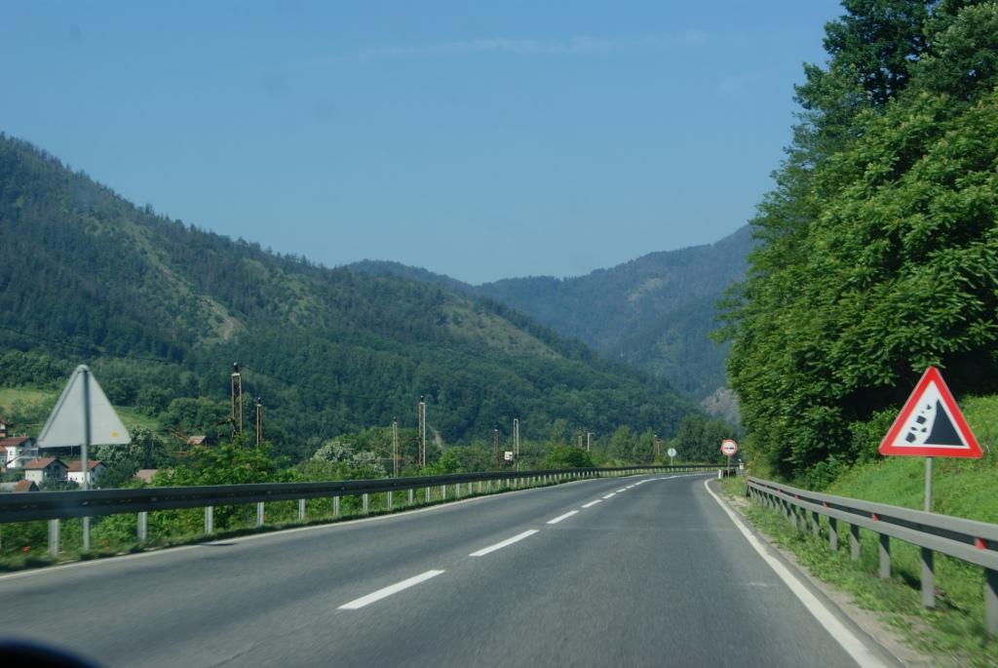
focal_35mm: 75
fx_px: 2081
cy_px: 334
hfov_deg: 27.0
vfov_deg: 18.2
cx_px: 499
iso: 100
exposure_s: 1/125
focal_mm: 50
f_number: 11
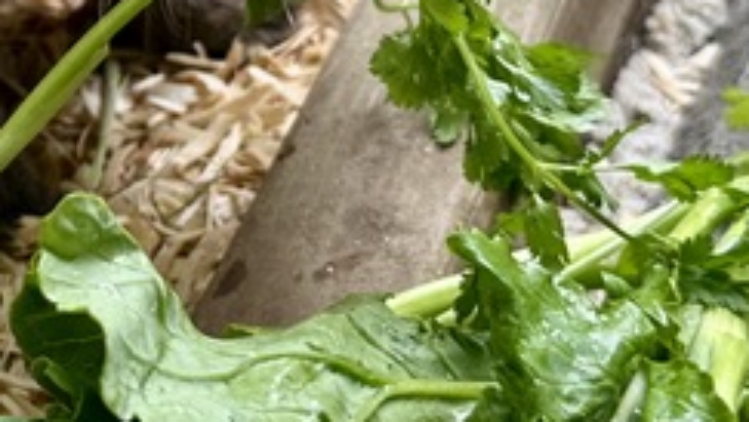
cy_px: -46
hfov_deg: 18.9
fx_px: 2186
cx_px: 0
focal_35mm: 110
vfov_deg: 10.9
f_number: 1.78
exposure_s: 1/121
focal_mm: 6.86
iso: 64
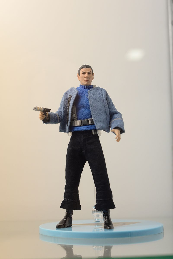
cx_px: 86
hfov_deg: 27.0
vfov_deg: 39.6
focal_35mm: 50
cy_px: 130
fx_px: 360
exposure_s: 1/250
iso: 1600
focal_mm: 50
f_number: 5.6
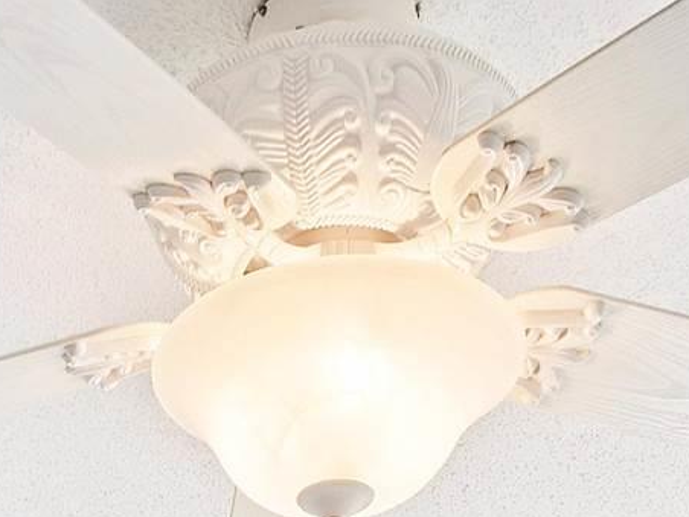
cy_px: 1511
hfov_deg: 19.7
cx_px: 101
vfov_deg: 10.8
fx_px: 1951
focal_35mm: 98
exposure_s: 1/8
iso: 100
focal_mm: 10
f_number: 8
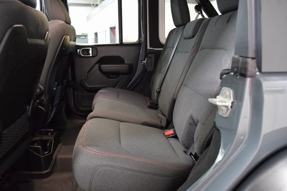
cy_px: 96
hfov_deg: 67.4
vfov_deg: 48.0
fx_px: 215
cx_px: 144
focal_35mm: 27
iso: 3200
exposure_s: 1/15
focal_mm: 18
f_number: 3.5
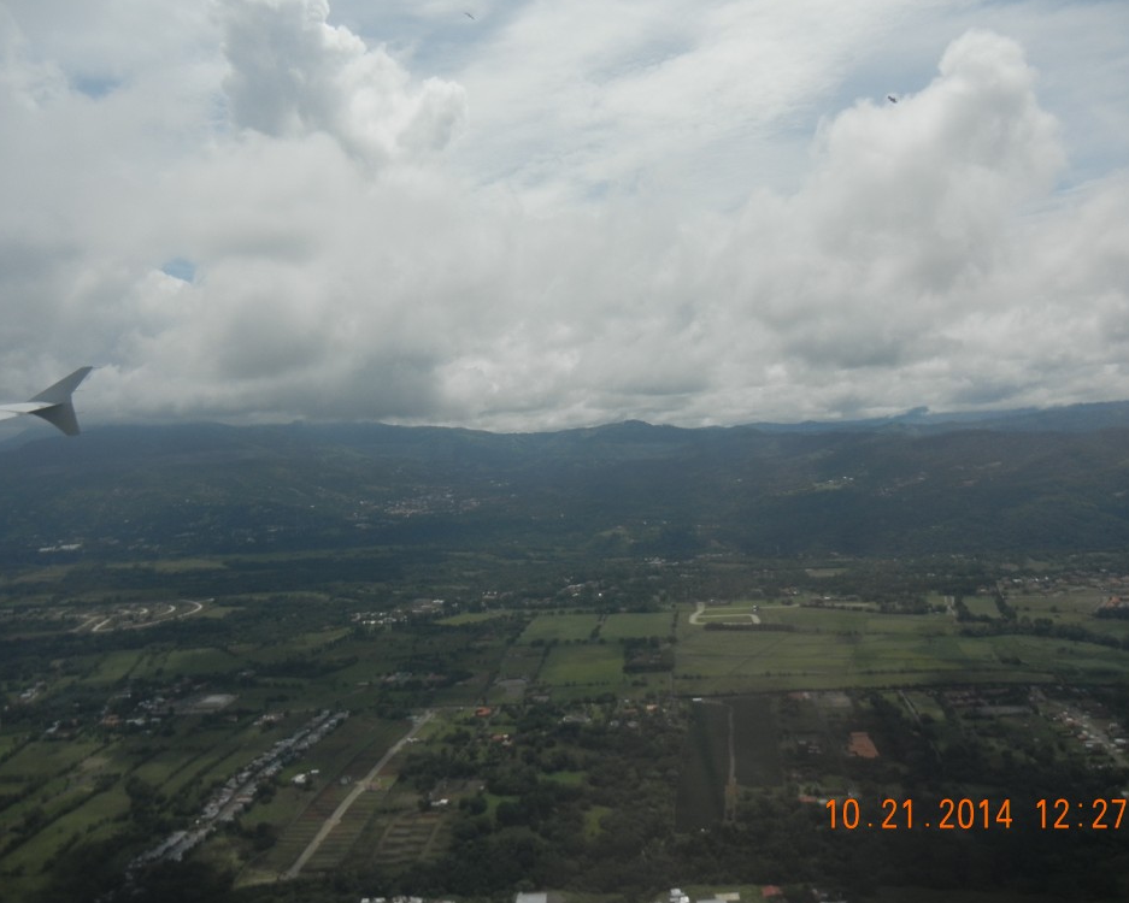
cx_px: 586
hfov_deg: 55.6
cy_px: 448
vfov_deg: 45.8
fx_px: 1069
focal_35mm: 32
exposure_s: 1/890
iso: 160
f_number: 7
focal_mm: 5.4
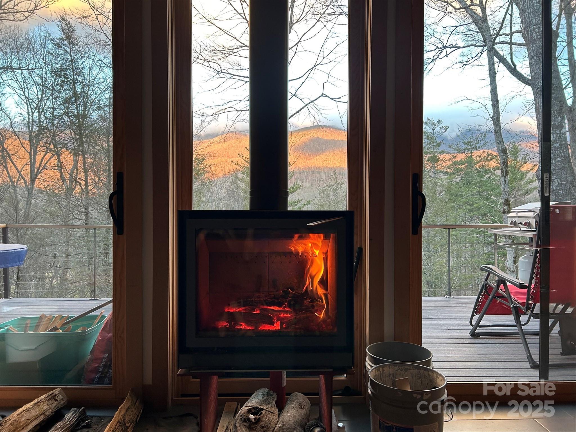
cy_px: 216
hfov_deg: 67.3
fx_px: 433
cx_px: 288
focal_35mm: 26
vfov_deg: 53.1
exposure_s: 1/60
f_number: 1.5
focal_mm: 5.7
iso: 125
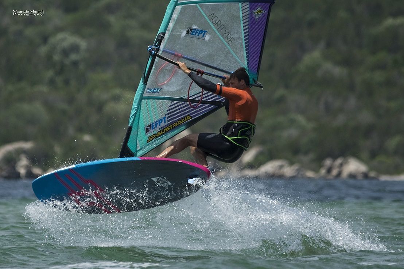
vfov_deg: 1.8
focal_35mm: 750
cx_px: 202
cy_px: 134
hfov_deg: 2.8
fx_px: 8407
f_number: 6.3
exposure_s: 1/2000
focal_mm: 500
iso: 250
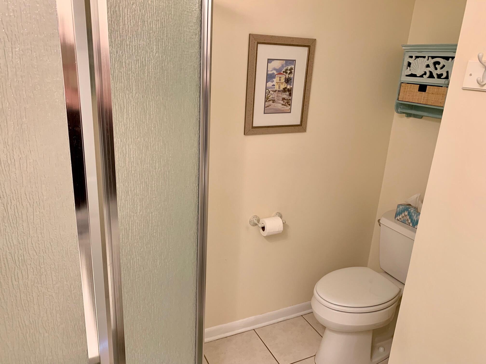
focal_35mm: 26
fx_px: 365
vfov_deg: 53.1
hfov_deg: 67.3
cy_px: 182
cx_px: 243
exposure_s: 1/60
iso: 100
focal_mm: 4.25
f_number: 1.8
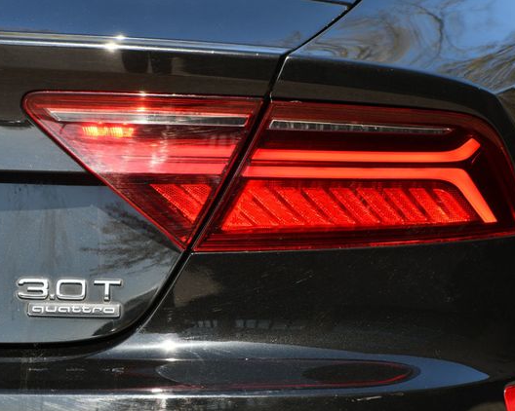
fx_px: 2910
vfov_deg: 8.1
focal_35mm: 191
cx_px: 254
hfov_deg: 10.1
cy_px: 206
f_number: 7.1
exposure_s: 1/250
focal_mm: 112
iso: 200
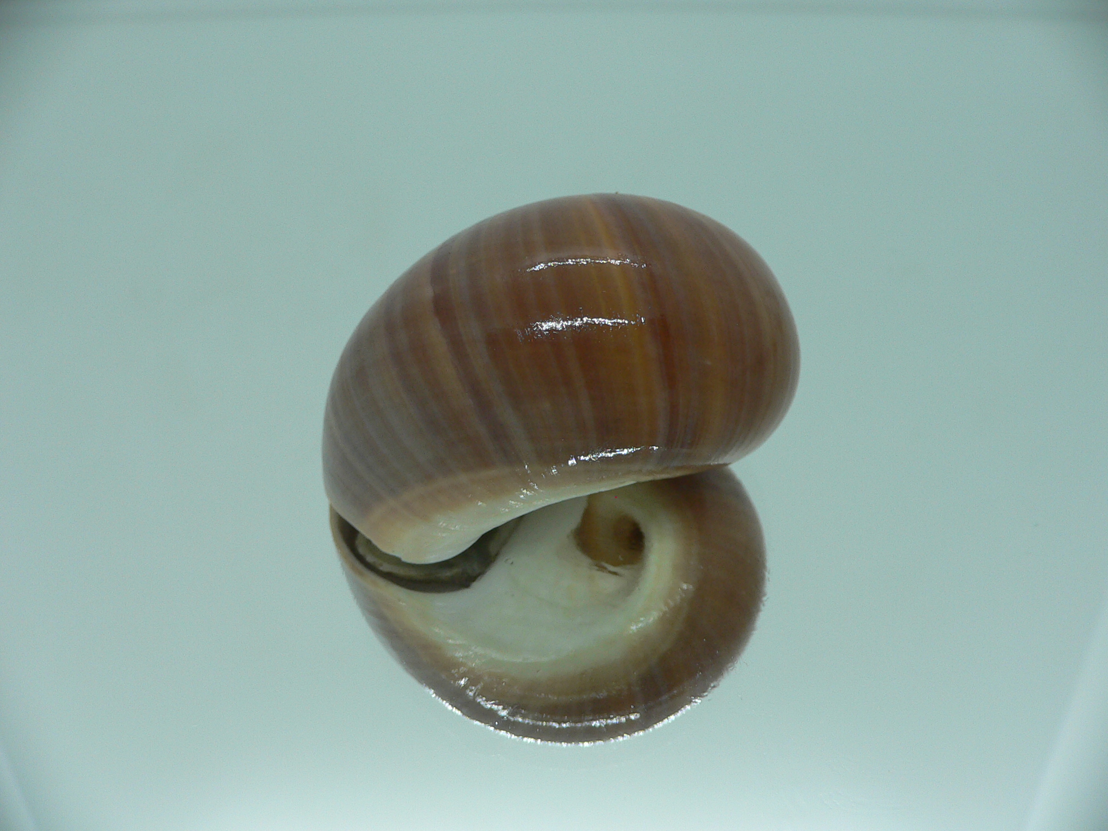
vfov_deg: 40.7
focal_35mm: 35
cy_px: 416
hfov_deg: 52.6
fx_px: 1120
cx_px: 554
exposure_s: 1/60
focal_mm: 4.6
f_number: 2.8
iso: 80
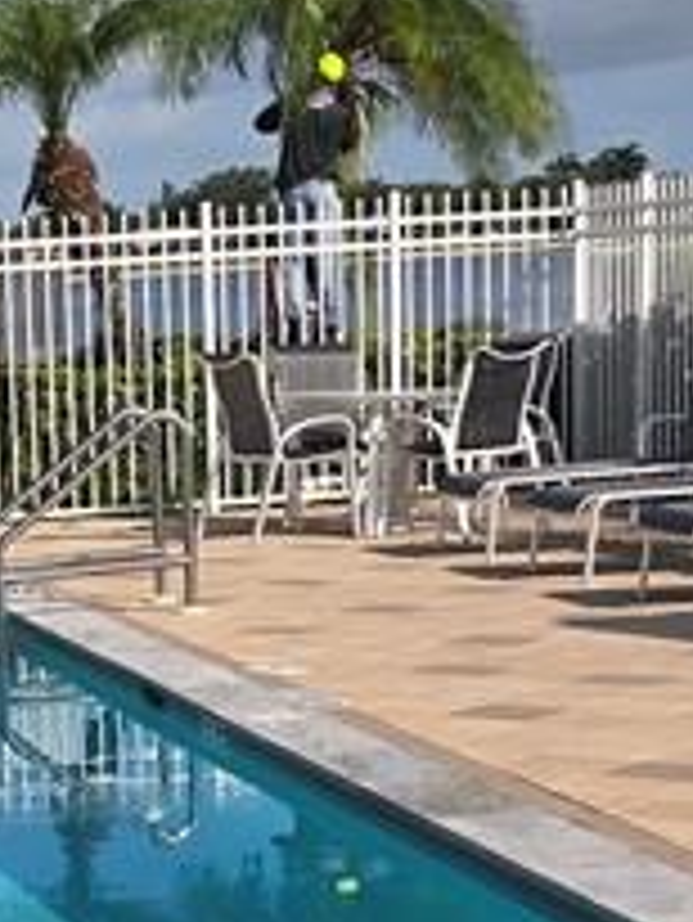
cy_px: 976
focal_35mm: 115
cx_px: -270
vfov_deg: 16.7
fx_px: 3066
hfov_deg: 12.4
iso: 12
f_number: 1.7
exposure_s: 1/1311
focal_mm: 6.3
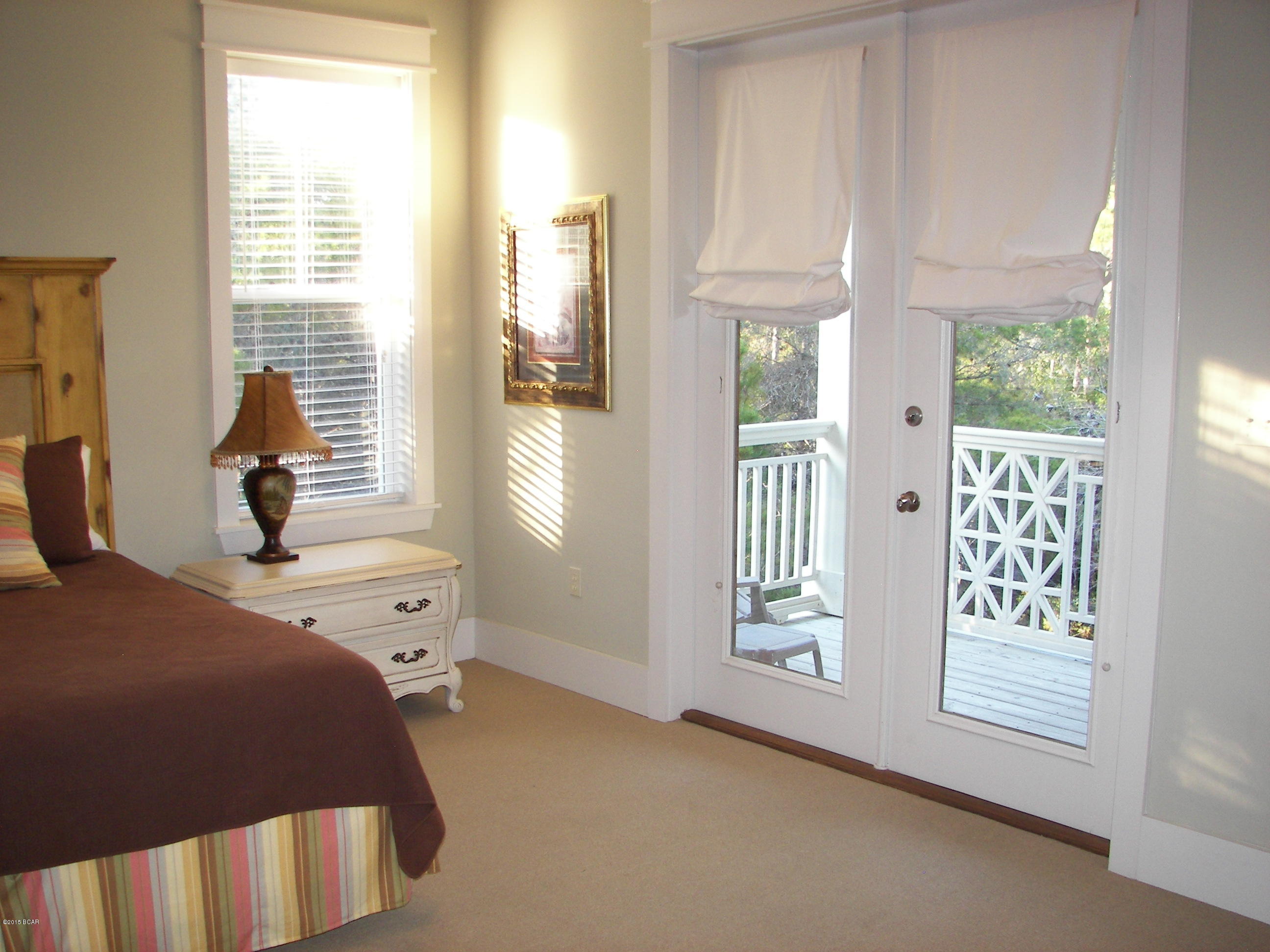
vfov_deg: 39.7
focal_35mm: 36
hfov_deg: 51.4
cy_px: 476
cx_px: 635
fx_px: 1321
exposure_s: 1/30
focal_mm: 6
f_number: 2.8
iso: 100
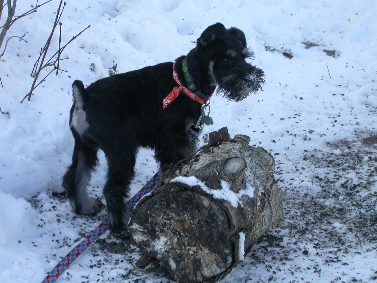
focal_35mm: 154
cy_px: 142
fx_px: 1677
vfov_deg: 9.6
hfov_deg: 12.8
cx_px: 188
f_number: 5.1
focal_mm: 32
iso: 100
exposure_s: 1/141
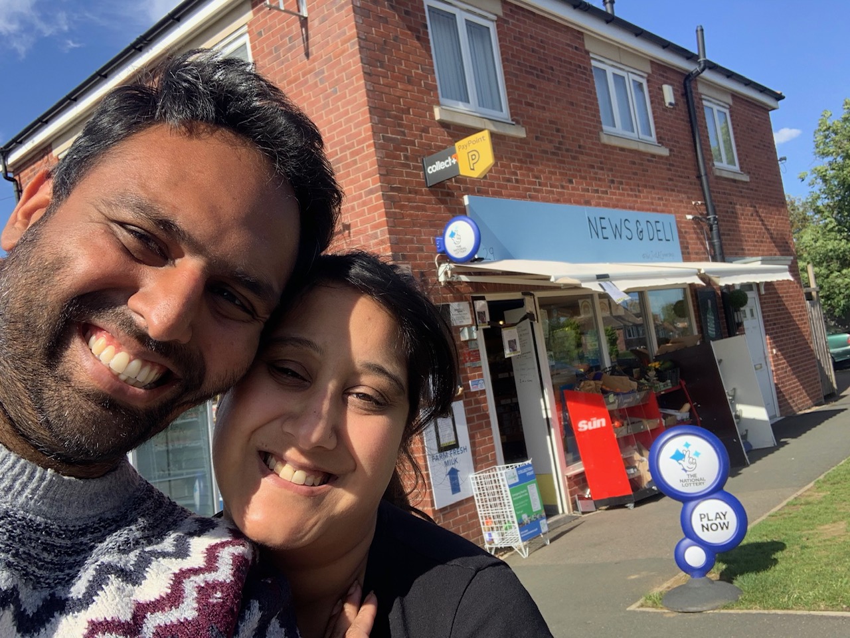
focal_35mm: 32
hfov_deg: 56.8
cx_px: 425
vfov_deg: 44.2
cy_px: 319
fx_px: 786
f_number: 2.2
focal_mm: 2.87
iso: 16
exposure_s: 1/527
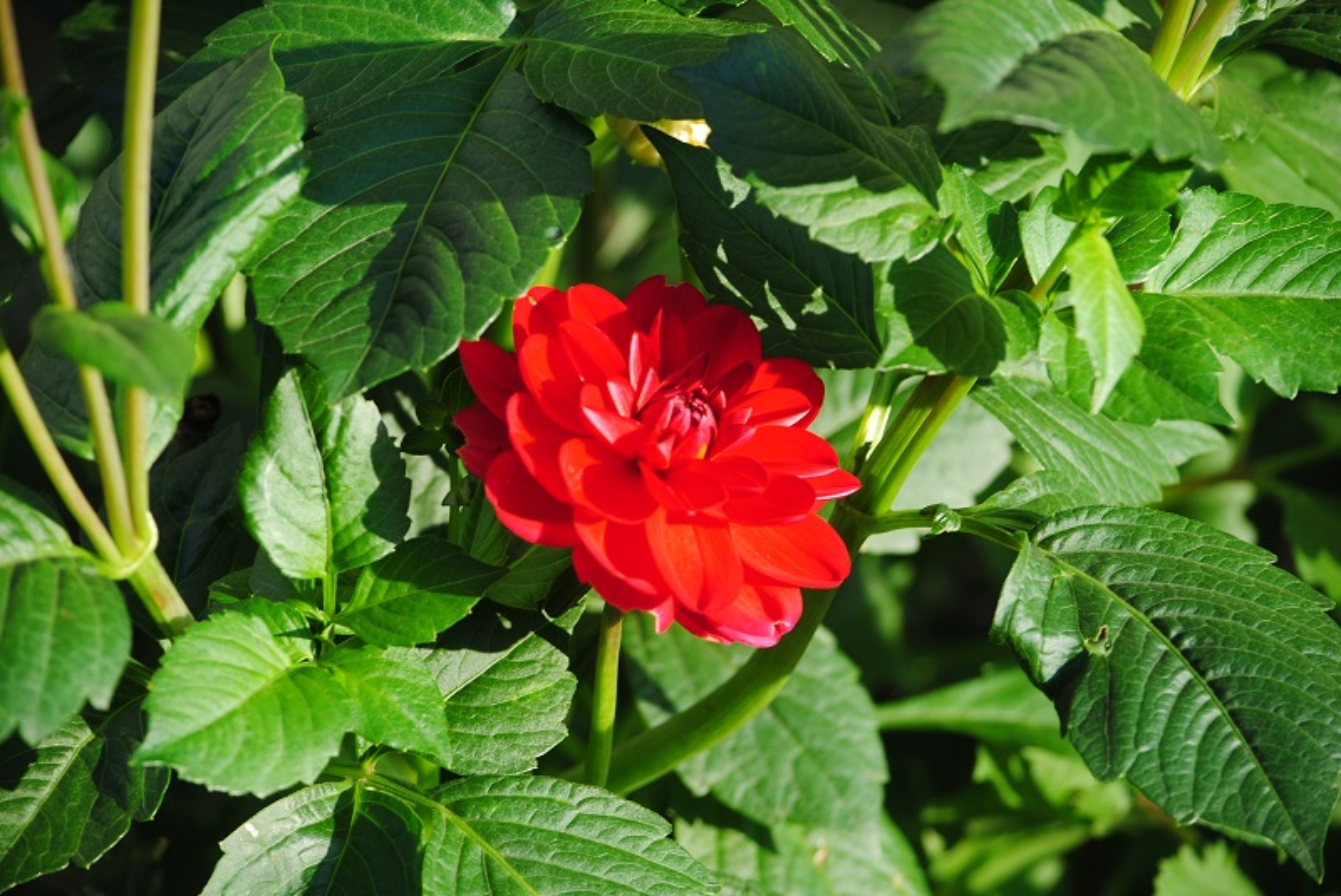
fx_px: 5481
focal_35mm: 147
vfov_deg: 9.4
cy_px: 448
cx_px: 670
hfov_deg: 13.9
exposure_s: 1/100
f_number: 5
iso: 100
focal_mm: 98
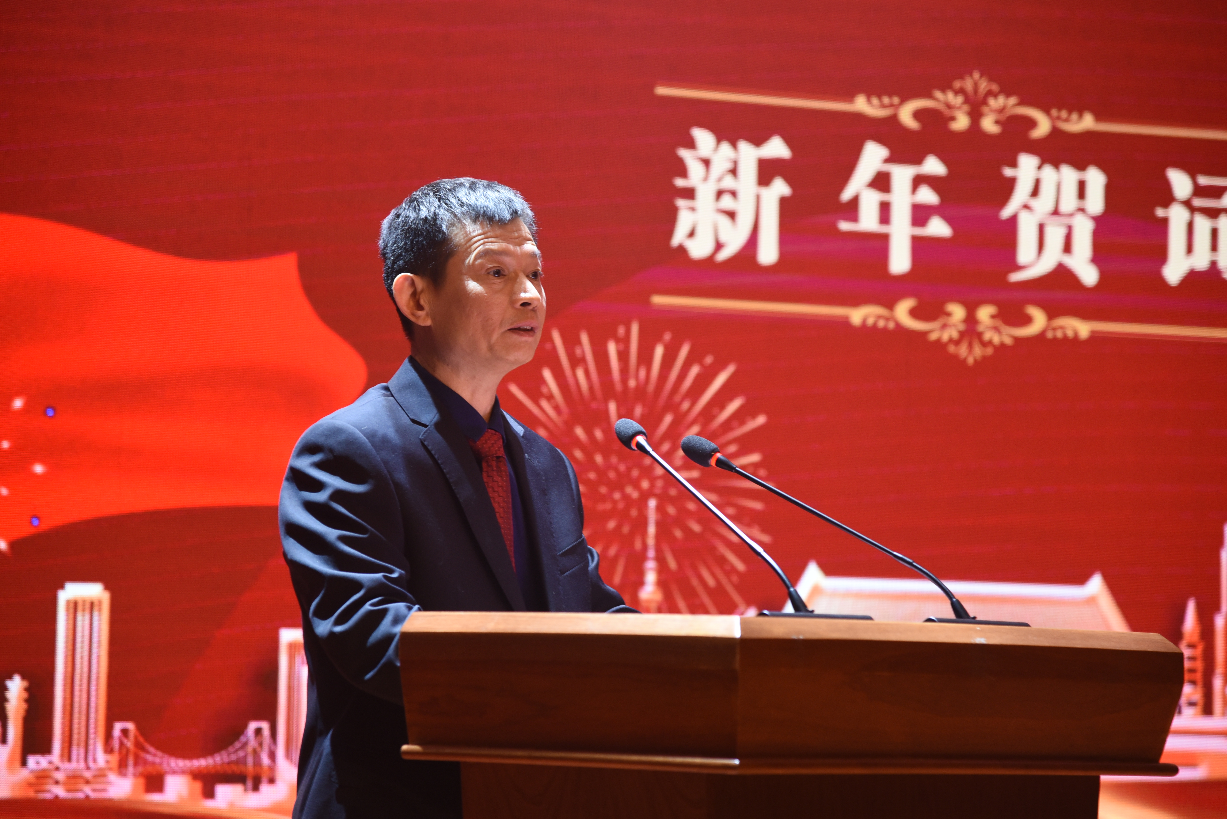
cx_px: 609
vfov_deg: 10.6
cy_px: 416
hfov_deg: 15.8
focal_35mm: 130
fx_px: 4432
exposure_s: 1/250
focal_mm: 120
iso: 1000
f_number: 4
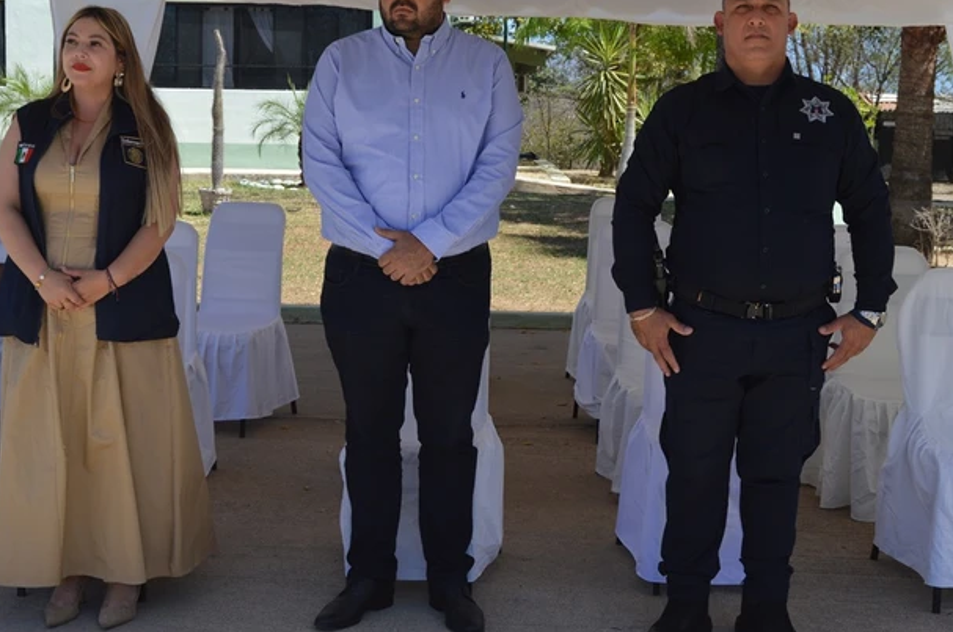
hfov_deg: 37.5
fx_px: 1401
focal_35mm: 53
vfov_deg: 25.4
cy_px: 265
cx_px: 440
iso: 100
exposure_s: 1/160
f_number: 6.3
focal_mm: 26
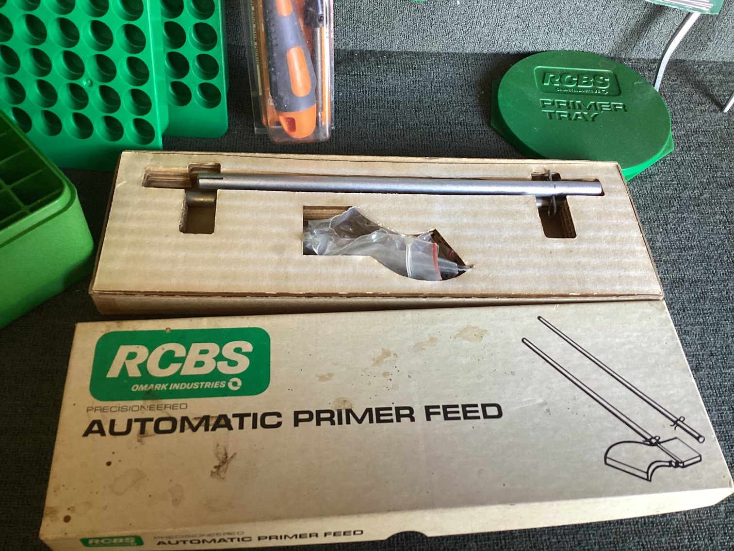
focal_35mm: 31
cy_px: 276
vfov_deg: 45.4
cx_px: 367
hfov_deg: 58.3
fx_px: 657
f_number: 2.4
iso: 200
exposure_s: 1/50
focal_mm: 3.3
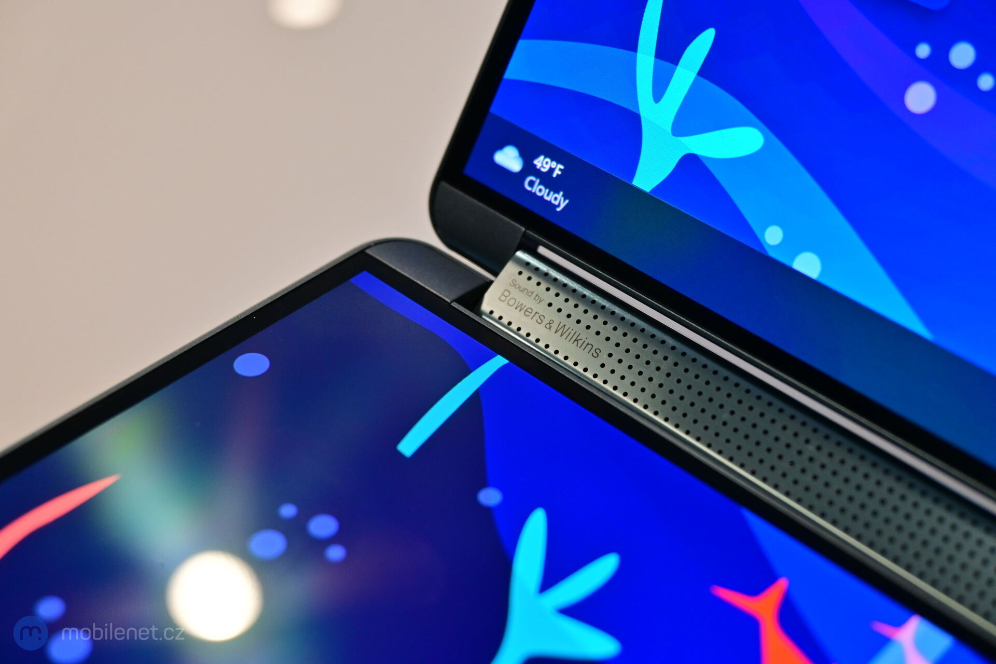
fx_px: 1411
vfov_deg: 26.5
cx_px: 498
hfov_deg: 38.9
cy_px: 332
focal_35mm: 51
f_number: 5
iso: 500
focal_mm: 34
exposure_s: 1/50
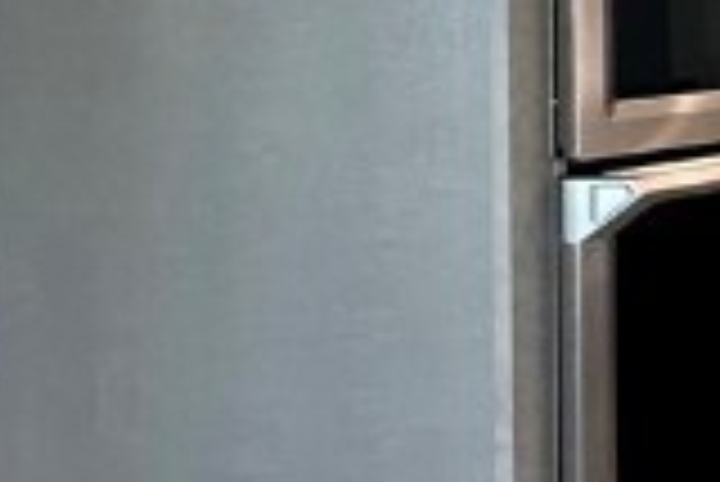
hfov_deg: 11.0
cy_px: -54
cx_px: 2241
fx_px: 1862
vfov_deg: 14.4
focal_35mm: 93
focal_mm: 2.22
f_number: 2.2
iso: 80
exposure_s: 1/60
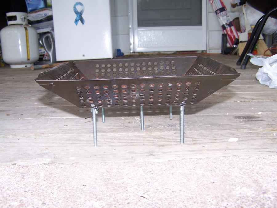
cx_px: 138
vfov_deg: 37.7
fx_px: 304
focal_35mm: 38
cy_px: 104
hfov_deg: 49.0
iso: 80
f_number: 2.8
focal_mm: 6.3
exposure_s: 1/160
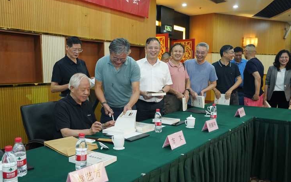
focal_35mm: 31
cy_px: 94
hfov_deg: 61.3
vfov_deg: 40.6
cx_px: 146
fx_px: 246
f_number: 4
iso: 4000
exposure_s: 1/100
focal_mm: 30
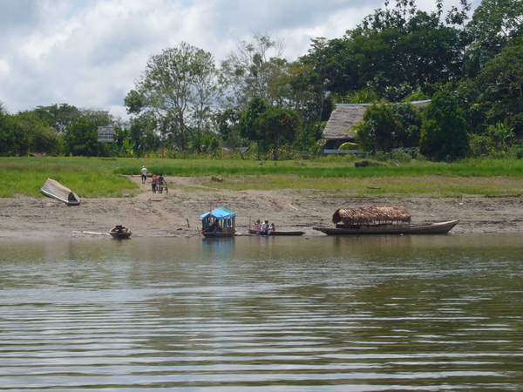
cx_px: 262
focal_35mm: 142
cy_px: 196
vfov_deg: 10.4
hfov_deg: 13.9
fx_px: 2145
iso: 100
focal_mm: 16.8
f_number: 11
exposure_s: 1/200
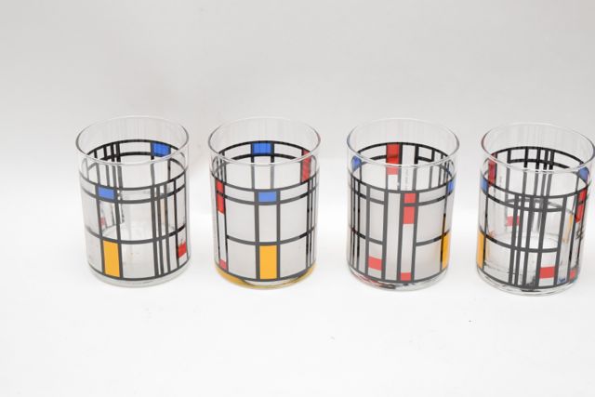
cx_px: 298
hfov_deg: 24.6
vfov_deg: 16.6
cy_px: 198
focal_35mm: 82
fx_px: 1364
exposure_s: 1/125
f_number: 5.6
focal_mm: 55
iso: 3200
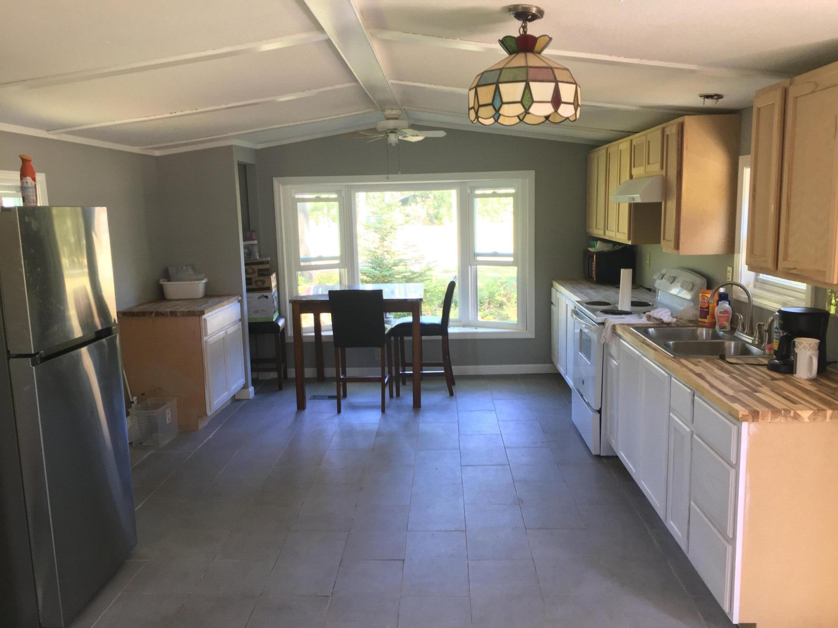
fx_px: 702
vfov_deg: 48.2
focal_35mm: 29
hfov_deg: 61.7
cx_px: 419
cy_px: 314
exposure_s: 1/30
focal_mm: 4.15
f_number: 2.2
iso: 80
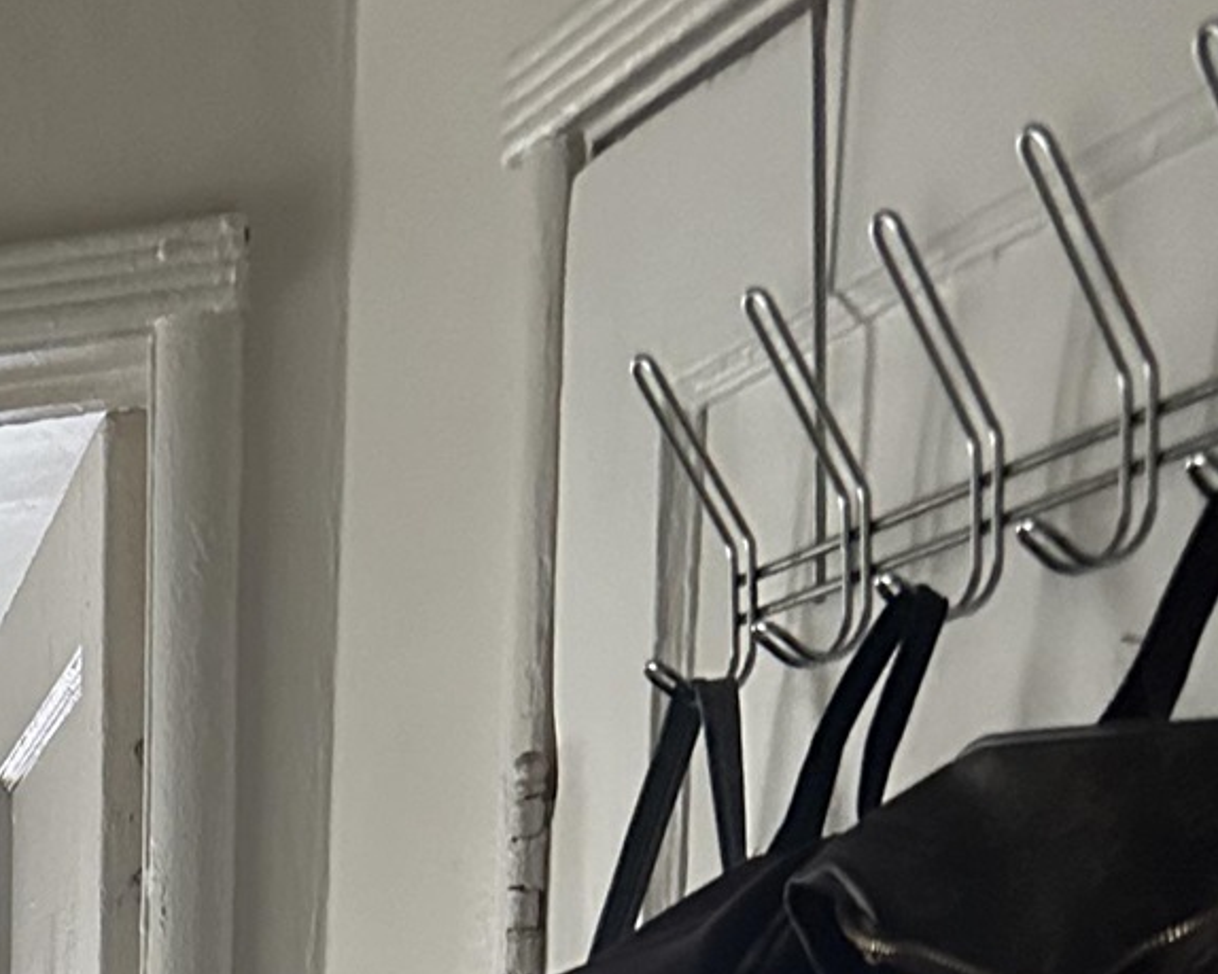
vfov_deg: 13.3
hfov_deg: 18.8
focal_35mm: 94
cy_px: 2130
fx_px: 3388
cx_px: -410
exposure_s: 1/51
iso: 1000
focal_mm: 6.86
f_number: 1.78
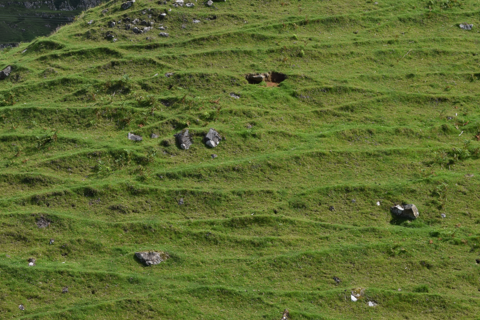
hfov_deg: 22.6
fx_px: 1187
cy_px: 228
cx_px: 99
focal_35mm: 89
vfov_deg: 15.3
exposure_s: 1/60
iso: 100
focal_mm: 36
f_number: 11
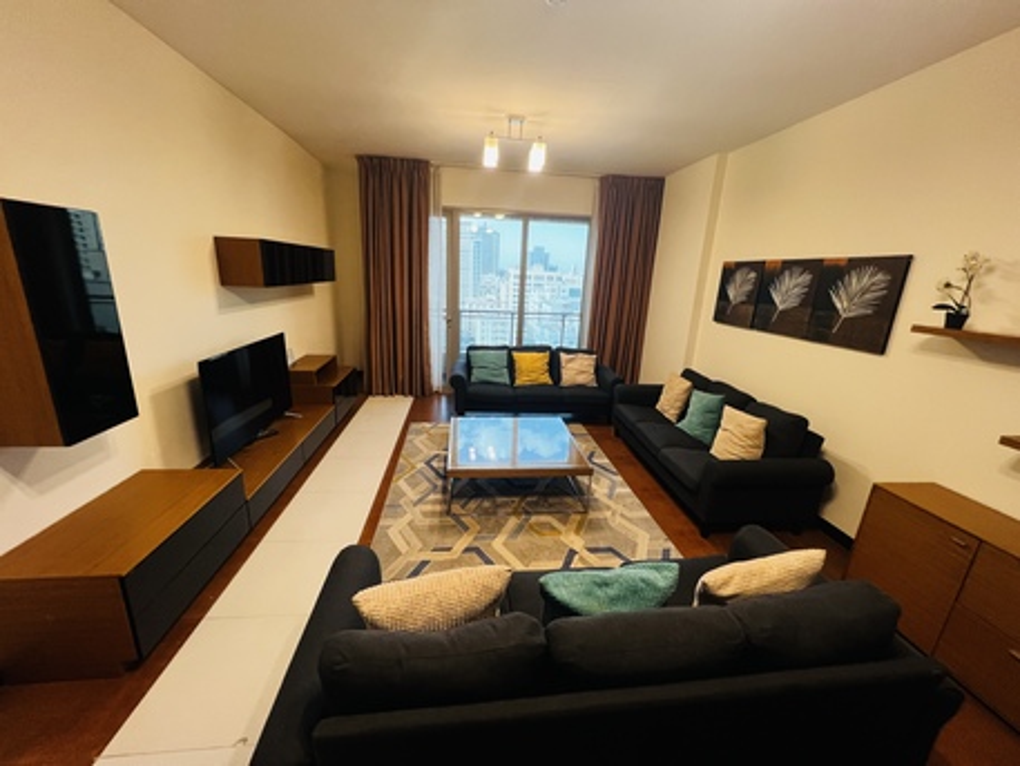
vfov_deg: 89.9
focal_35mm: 13
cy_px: 383
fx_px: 383
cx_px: 510
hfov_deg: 106.2
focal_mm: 1.57
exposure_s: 1/100
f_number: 1.8
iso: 250
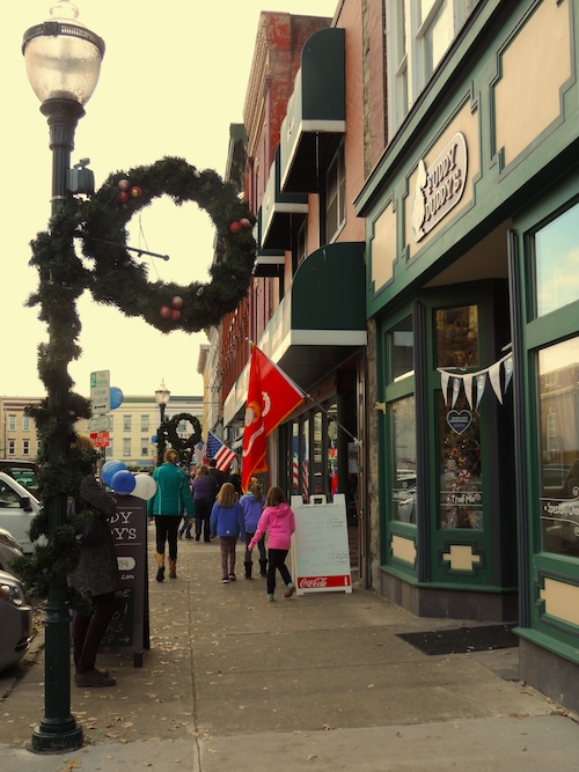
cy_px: 386
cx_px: 290
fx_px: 892
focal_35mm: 40
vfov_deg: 46.8
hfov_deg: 35.9
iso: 80
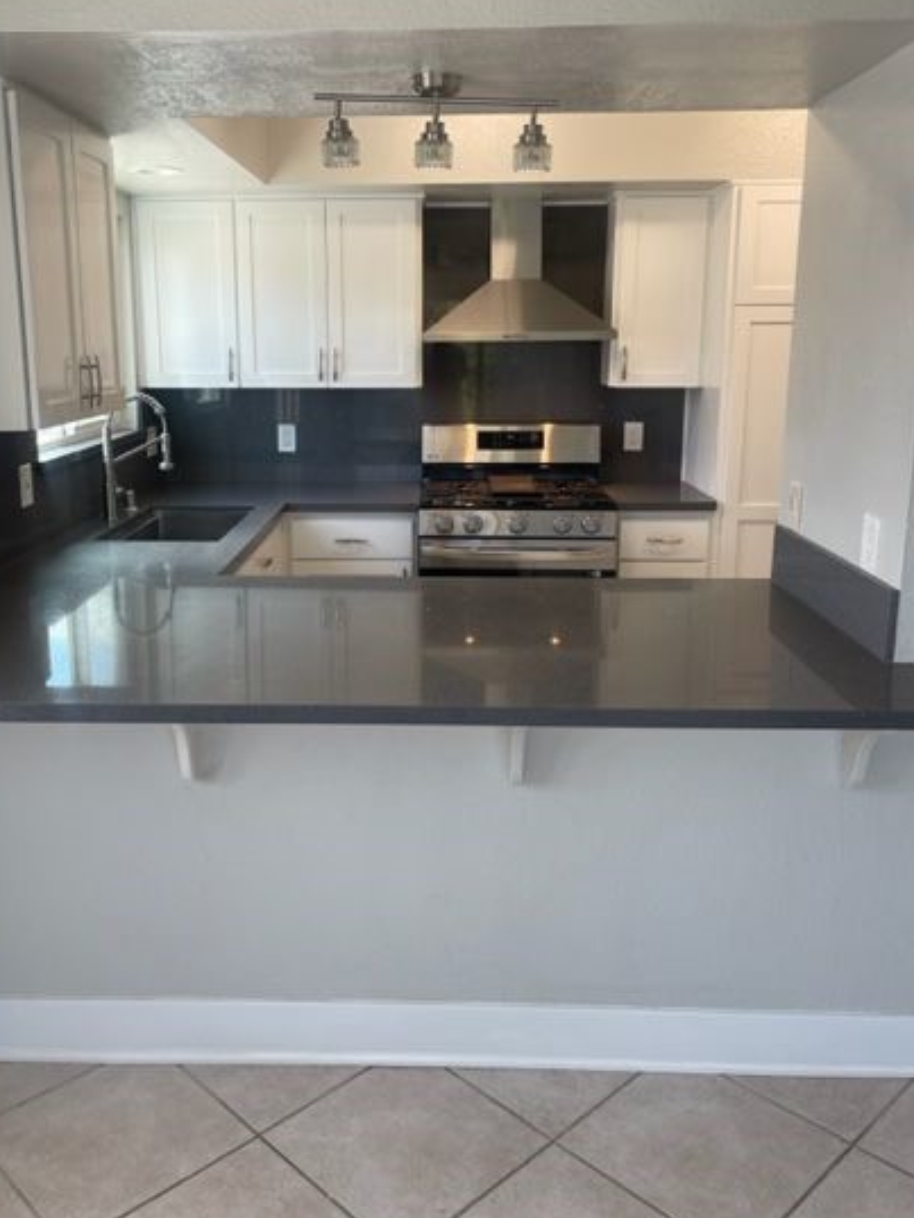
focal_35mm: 31
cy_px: 553
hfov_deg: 45.4
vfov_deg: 58.2
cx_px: 408
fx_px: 1091
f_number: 1.6
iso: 50
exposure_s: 1/120
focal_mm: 5.1
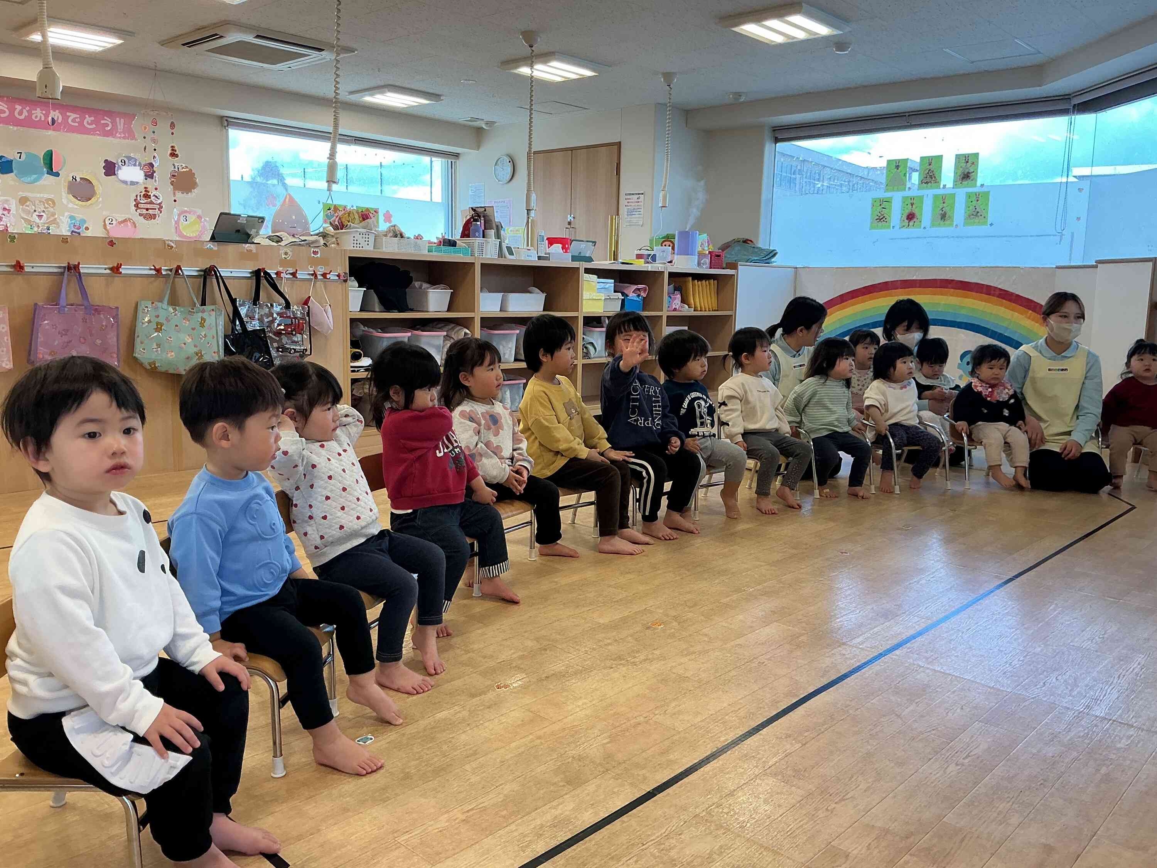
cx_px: 578
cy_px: 434
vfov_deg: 48.2
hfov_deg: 61.7
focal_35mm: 29
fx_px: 969
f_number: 1.8
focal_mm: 3
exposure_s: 1/120
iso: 40
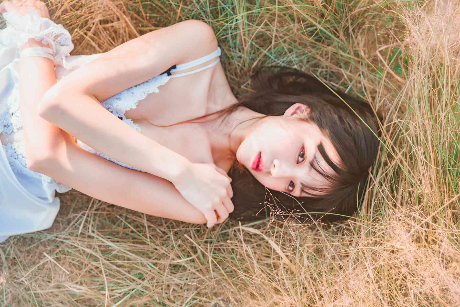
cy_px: 154
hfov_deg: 40.3
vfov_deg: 27.5
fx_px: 626
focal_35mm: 49
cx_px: 230
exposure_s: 1/320
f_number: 2.8
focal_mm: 49
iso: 100
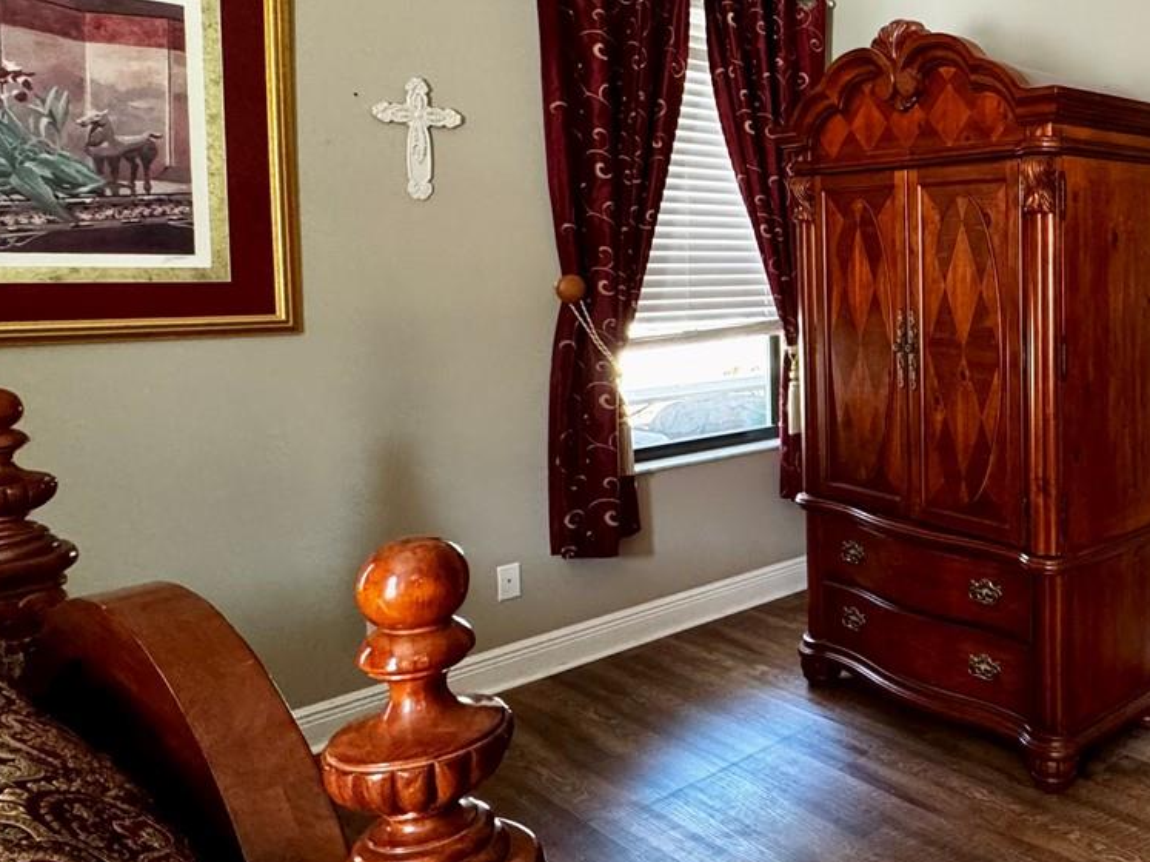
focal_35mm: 30
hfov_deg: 51.0
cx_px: 1091
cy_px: 331
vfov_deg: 46.4
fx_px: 996
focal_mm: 2.22
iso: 500
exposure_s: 1/60
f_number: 2.2
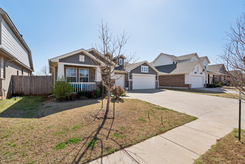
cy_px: 82
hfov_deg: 96.7
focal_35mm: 16
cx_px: 122
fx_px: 109
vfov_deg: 73.8
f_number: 7.1
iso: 200
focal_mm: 16
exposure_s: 1/1000
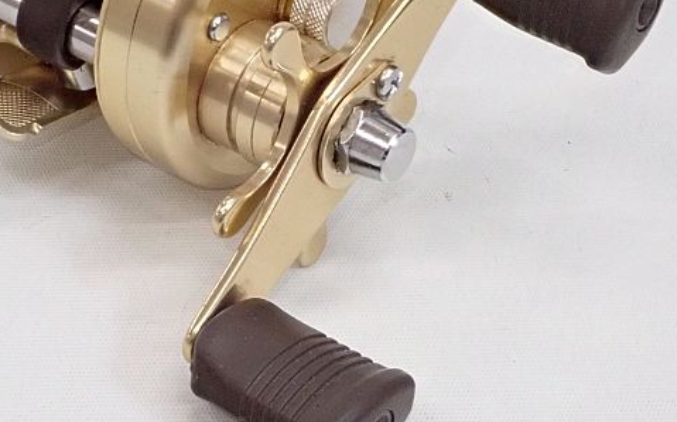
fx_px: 1863
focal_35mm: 101
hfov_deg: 20.5
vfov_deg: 12.9
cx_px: 222
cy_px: 102
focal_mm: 10.29
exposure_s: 1/60
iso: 1250
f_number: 5
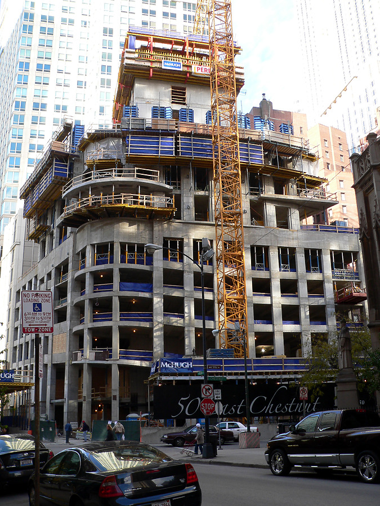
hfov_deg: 39.7
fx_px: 527
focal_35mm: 36
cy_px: 253
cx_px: 190
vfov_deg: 51.4
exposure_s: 1/100
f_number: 3.3
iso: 80
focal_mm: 6
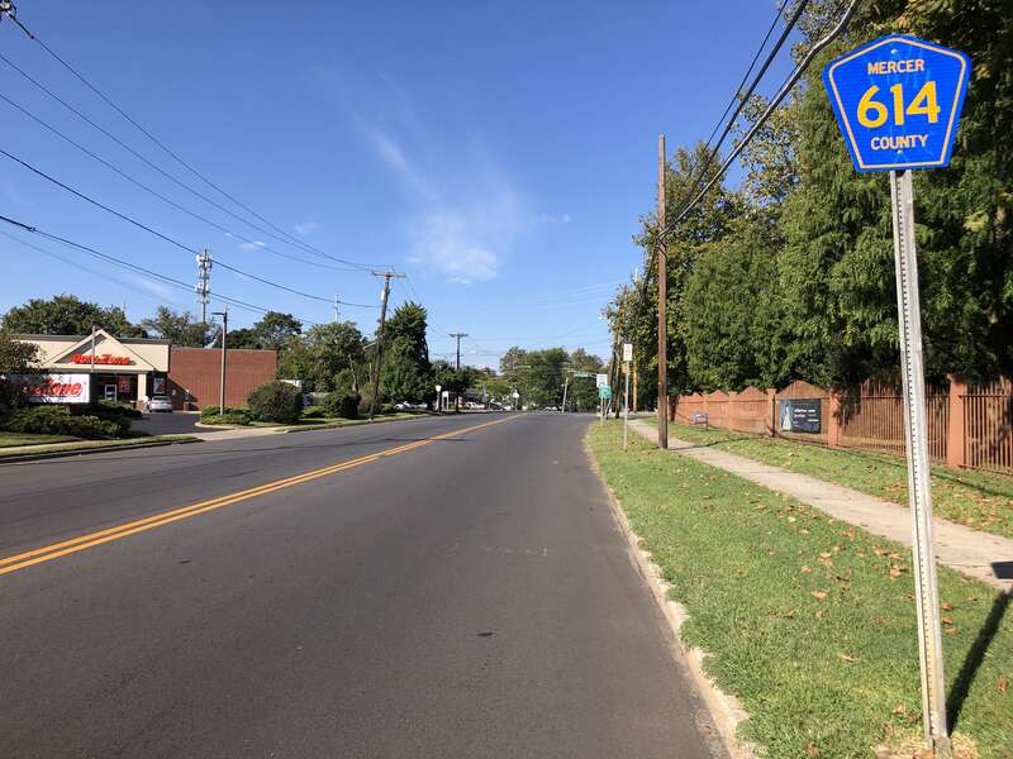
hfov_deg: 63.4
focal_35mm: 28
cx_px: 506
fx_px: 819
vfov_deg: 49.7
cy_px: 380
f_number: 1.8
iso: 20
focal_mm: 4
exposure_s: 1/1600
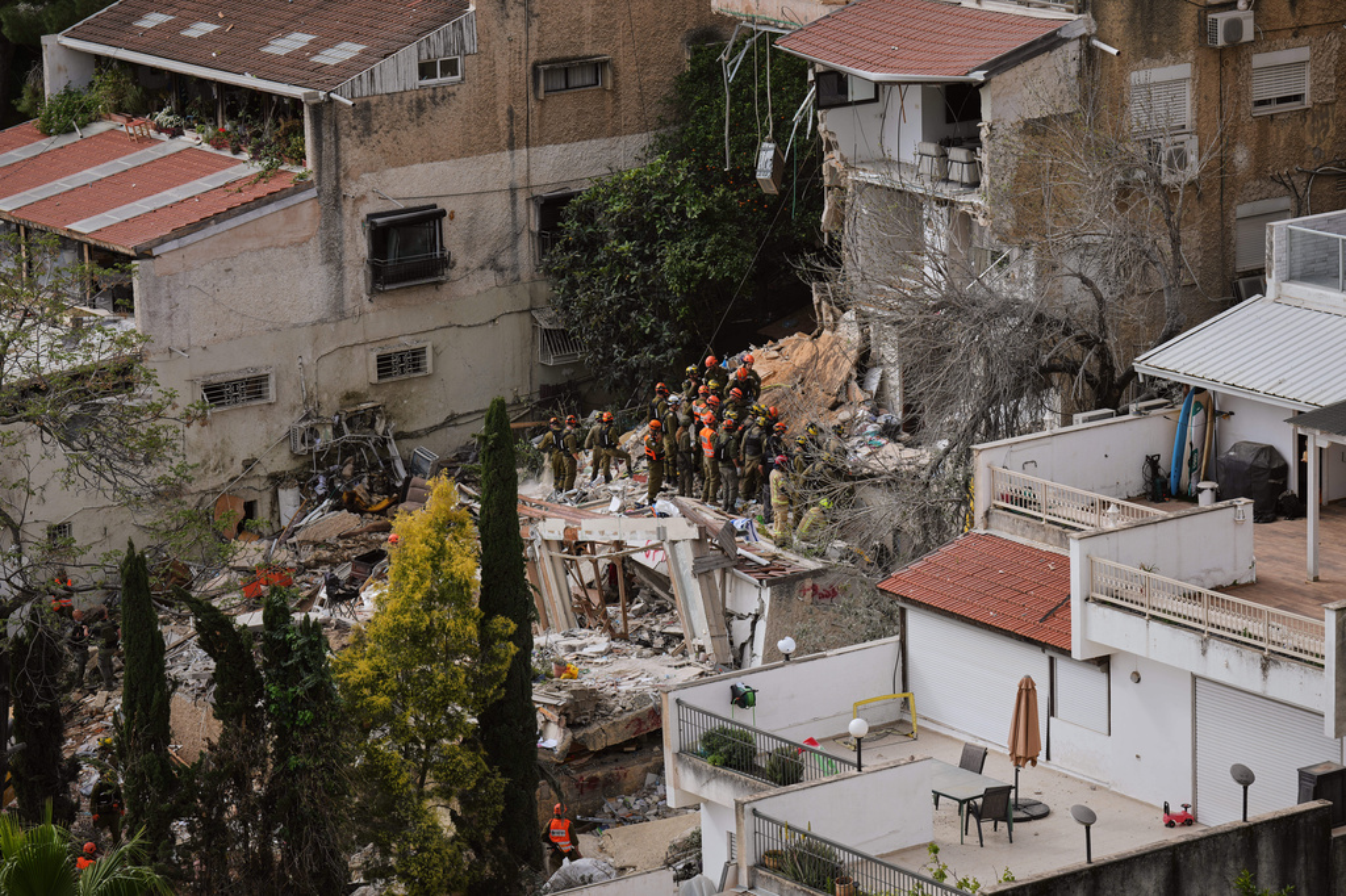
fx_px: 4896
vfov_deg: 10.5
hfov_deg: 15.7
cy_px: 448
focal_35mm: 131
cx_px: 673
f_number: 4.5
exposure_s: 1/400
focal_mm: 131
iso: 50
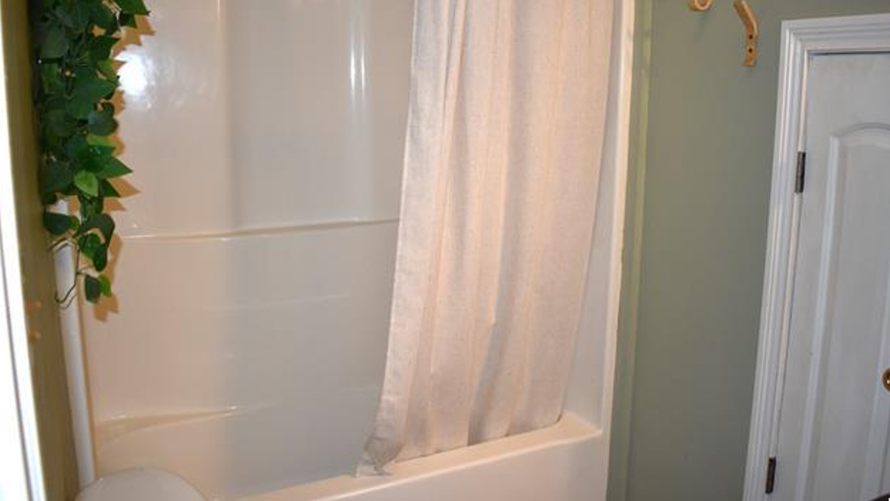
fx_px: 684
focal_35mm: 29
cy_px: 211
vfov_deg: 40.1
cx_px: 453
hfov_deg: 66.1
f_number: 3.5
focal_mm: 18
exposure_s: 1/200
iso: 800
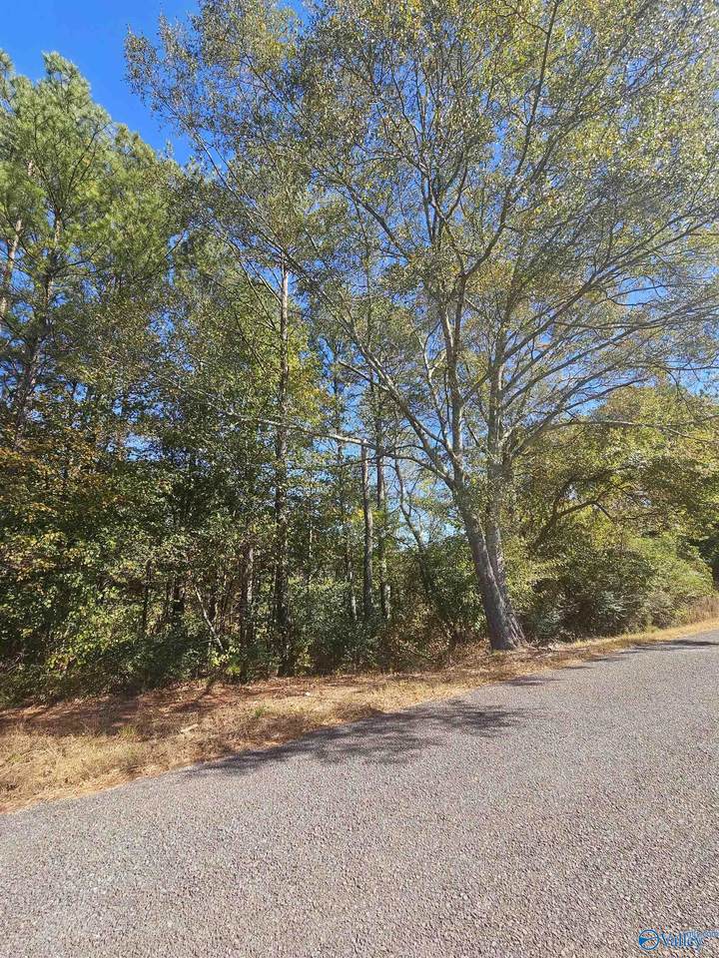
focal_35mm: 13
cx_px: 360
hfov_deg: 89.9
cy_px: 479
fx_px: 360
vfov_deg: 106.2
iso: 64
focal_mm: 2.2
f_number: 2.2
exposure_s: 1/738
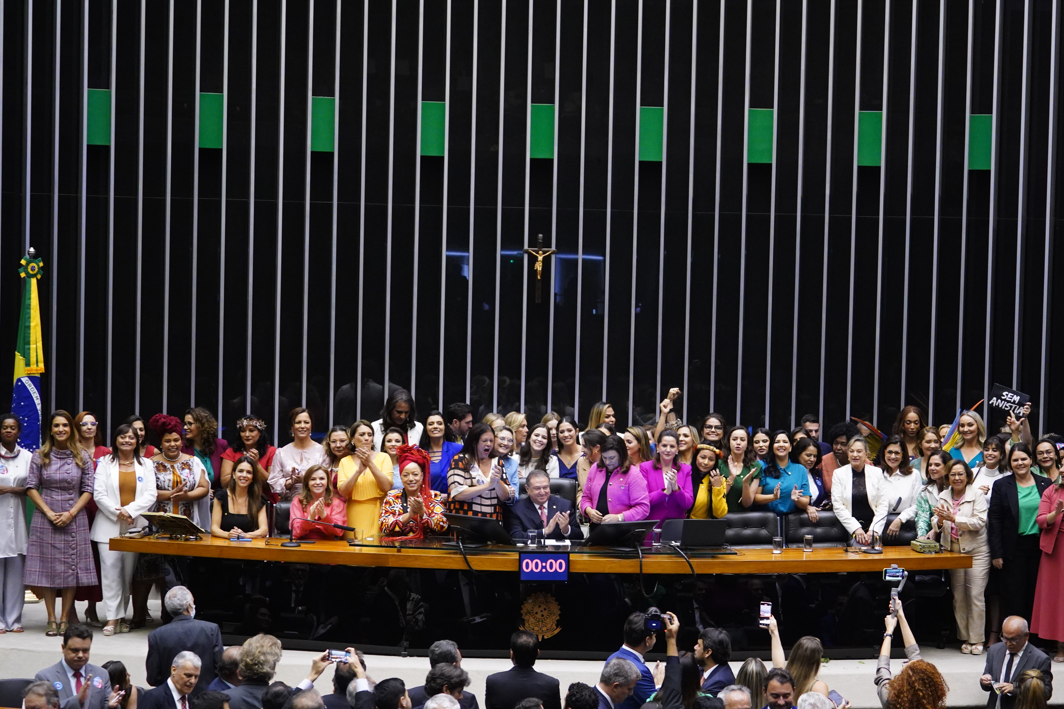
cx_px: 580
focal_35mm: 78
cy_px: 394
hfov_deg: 26.0
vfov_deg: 17.5
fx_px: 2305
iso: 6400
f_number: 4
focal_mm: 70
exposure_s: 1/160
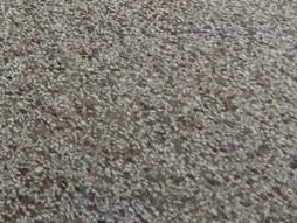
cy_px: -363
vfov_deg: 12.1
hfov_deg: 18.8
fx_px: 756
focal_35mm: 88
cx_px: -184
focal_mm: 1.83
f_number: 2.2
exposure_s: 1/60
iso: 250
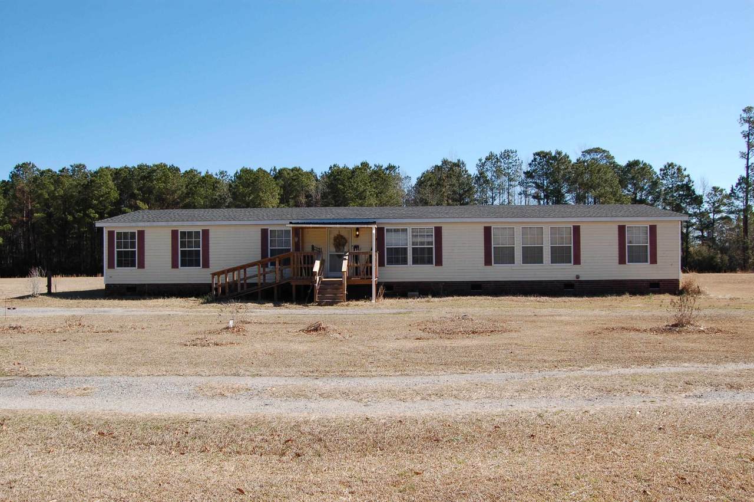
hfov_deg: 33.4
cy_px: 251
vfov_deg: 22.6
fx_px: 1256
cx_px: 377
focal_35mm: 60
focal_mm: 40
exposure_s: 1/400
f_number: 10
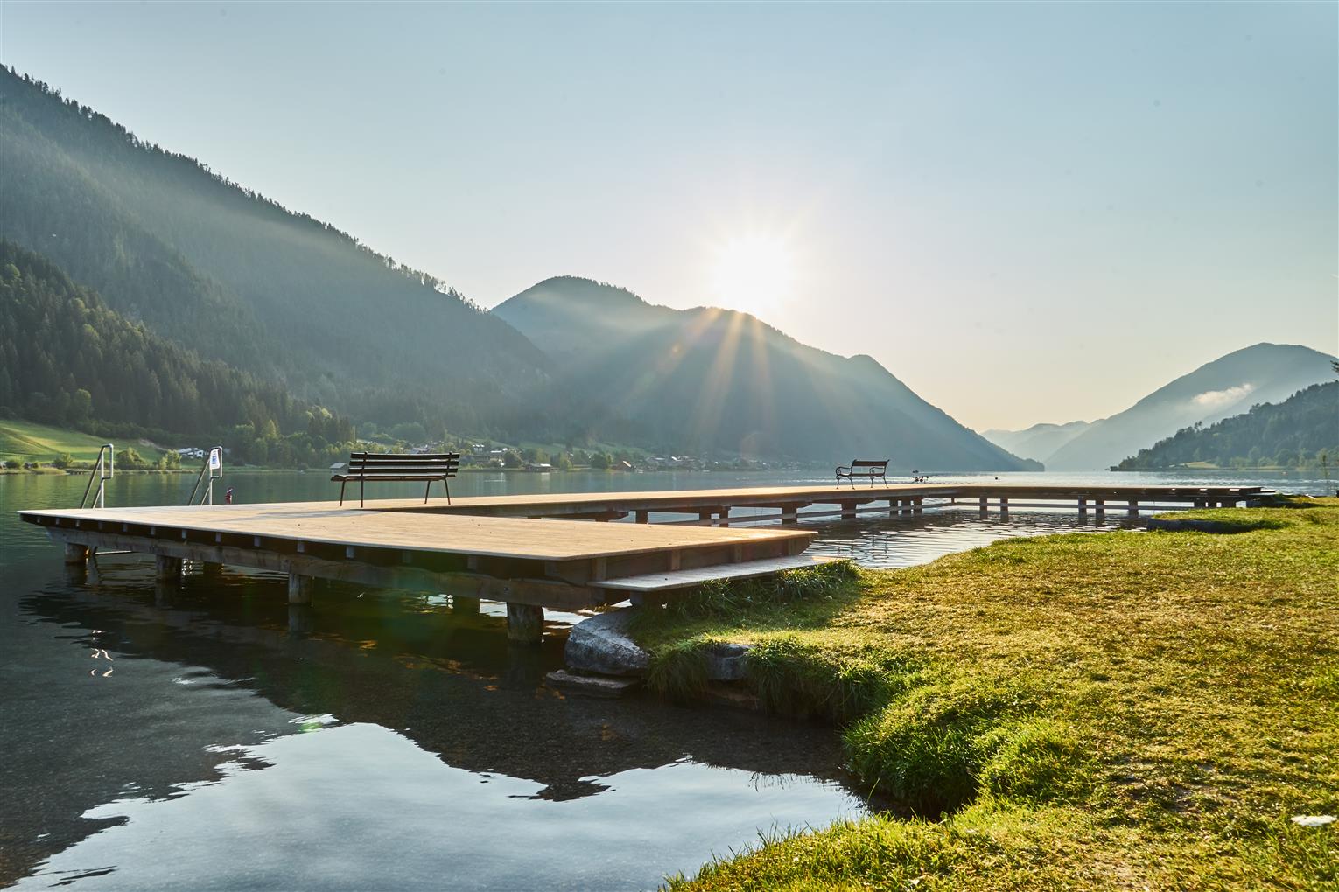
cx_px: 670
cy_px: 446
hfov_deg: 73.7
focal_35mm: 24
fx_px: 893
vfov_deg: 53.1
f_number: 18
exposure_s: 1/40
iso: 100
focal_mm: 24
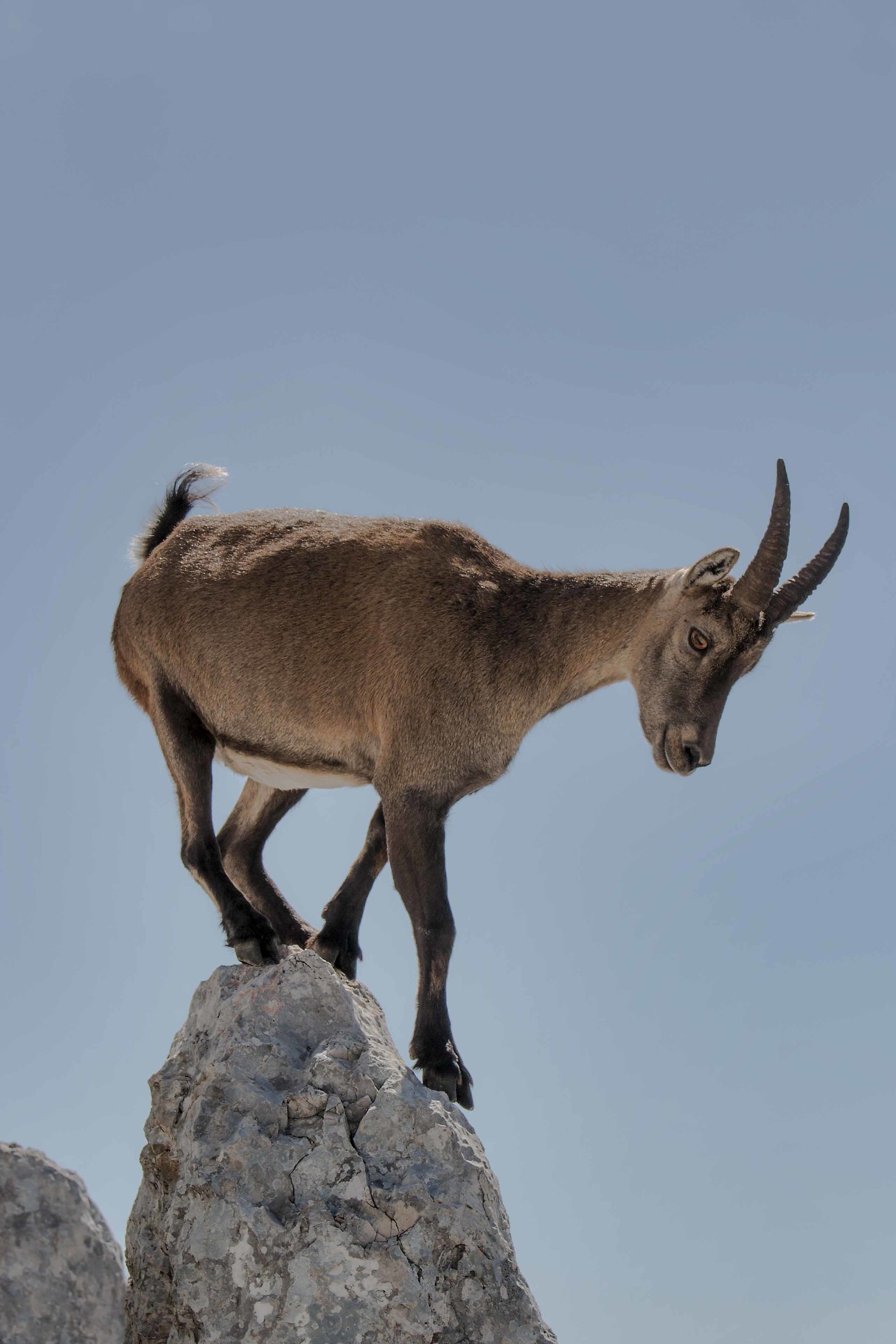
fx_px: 4368
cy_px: 713
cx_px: 457
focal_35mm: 117
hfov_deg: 11.7
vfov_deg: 17.5
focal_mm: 70
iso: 200
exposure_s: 1/800
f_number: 7.1
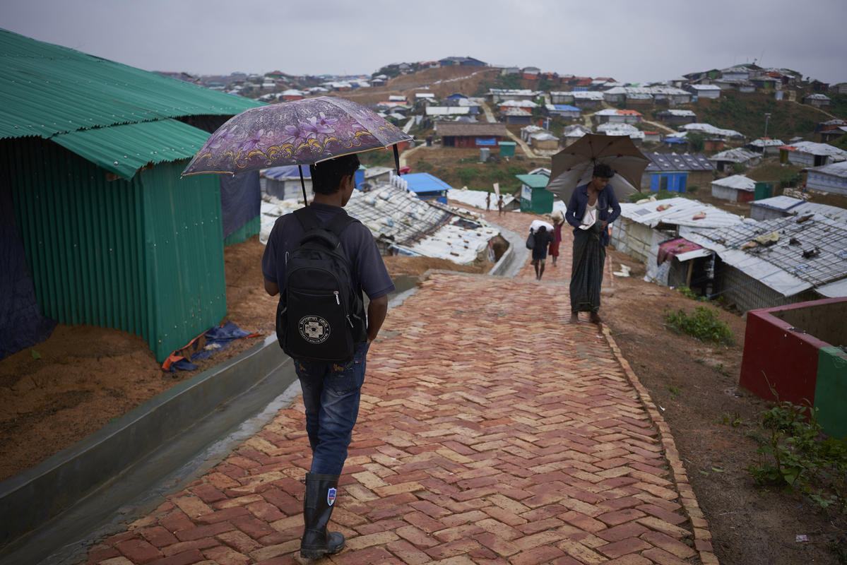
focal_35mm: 35
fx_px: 824
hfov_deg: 54.4
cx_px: 424
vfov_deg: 37.9
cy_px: 282
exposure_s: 1/1250
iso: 160
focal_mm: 35
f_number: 4
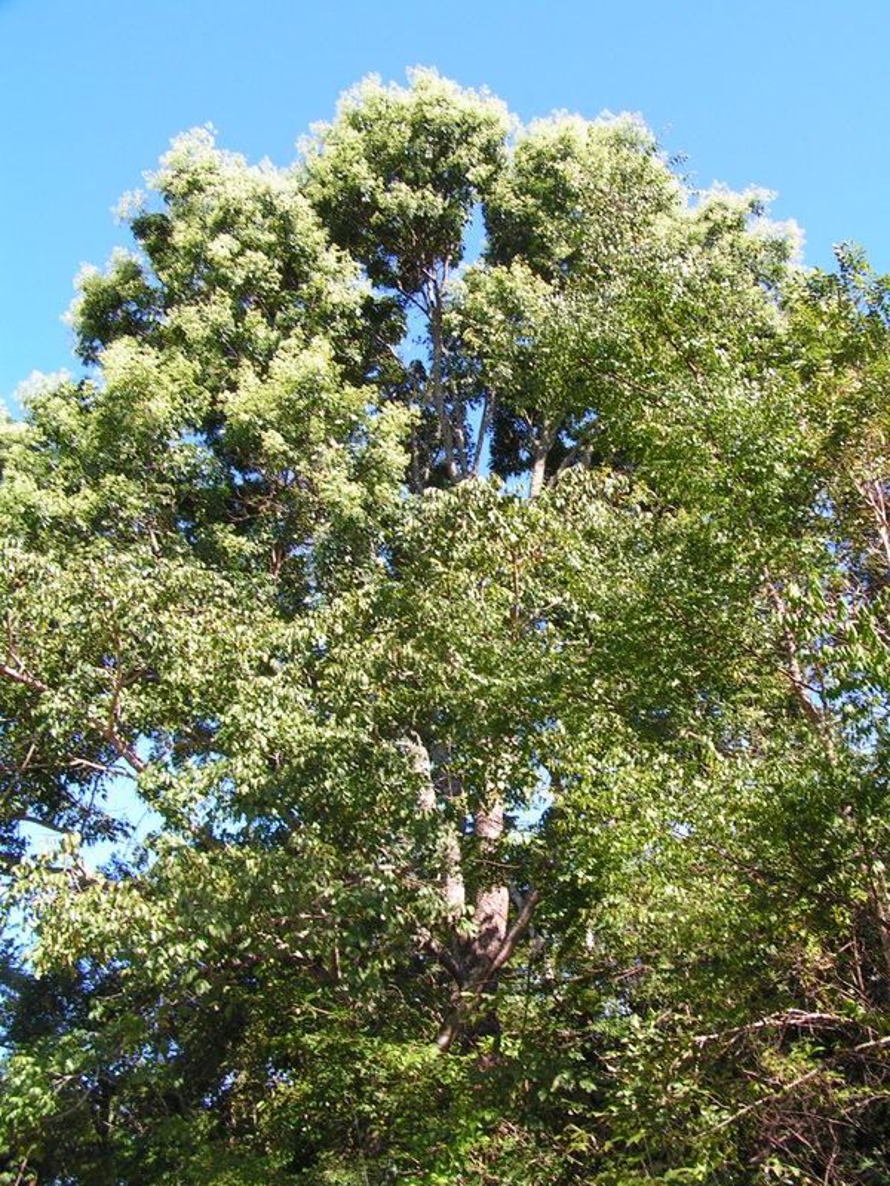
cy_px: 593
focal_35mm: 38
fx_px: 1303
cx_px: 445
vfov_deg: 49.0
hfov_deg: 37.7
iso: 50
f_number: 5.6
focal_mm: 6.3
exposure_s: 1/80
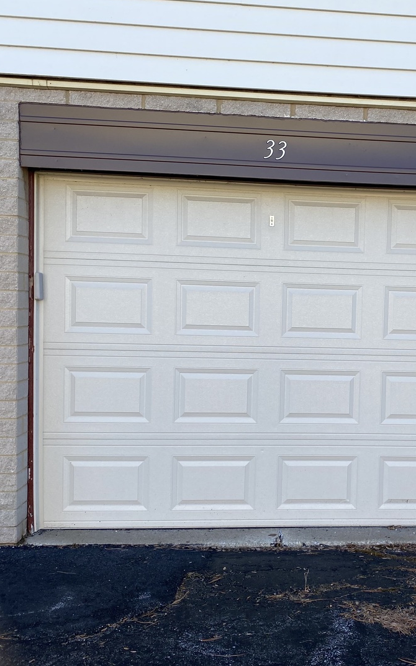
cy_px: 333
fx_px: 672
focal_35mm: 37
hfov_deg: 33.4
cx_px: 332
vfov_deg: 52.8
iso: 32
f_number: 1.8
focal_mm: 4.25
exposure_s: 1/647
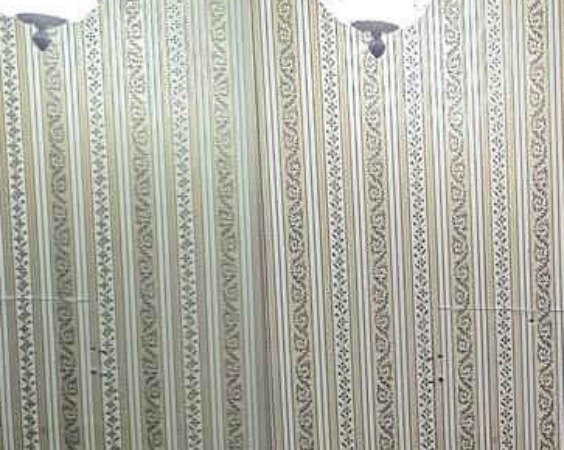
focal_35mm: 99
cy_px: 601
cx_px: 836
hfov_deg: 17.5
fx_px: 1652
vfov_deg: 14.8
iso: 125
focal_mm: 6.25
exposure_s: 1/120
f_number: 1.7
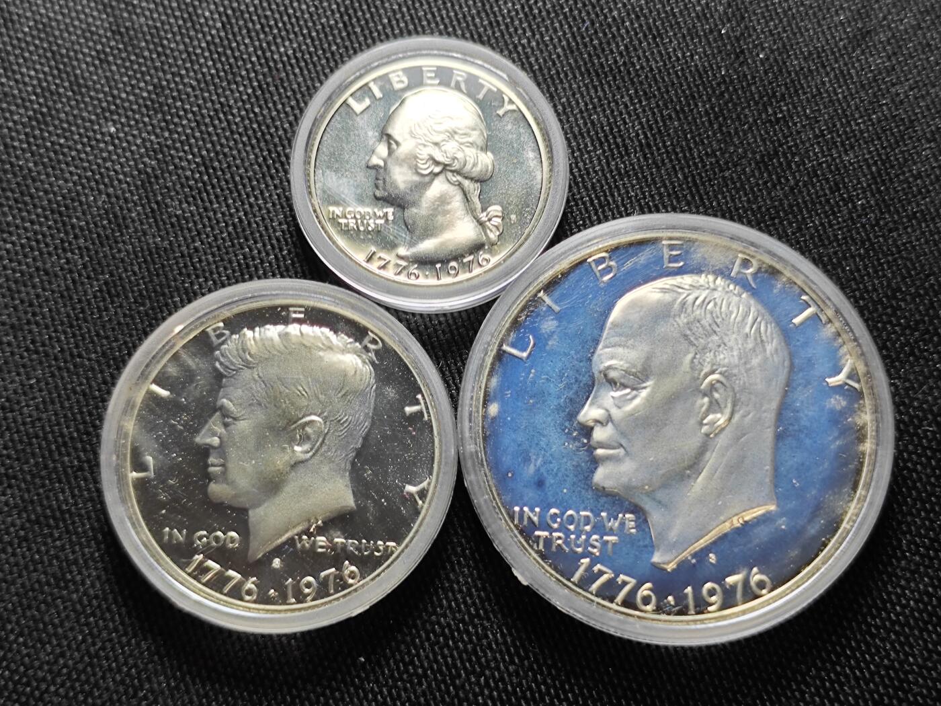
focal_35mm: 49
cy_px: 353
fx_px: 1332
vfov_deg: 29.7
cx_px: 470
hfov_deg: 38.9
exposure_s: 1/71
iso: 80
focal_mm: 5.84
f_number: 1.6
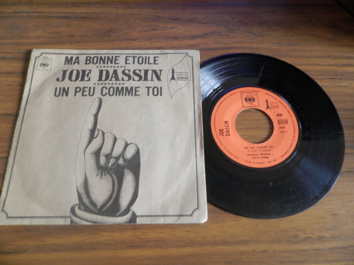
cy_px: 132
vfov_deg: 54.9
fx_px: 256
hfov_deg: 69.4
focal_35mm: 25
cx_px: 177
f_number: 3.1
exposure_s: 1/10
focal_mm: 4.5
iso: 200
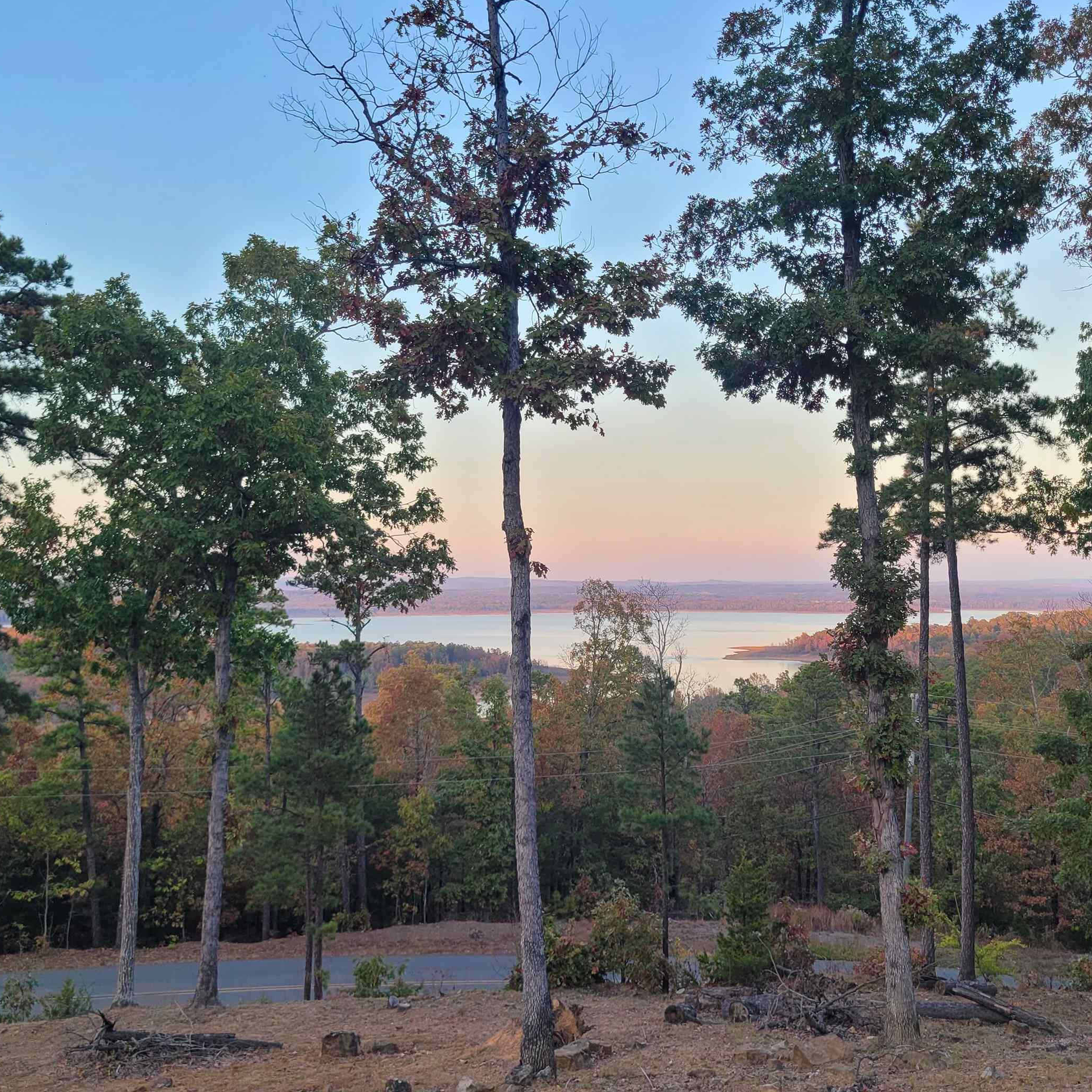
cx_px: 592
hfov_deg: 48.4
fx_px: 1213
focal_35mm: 34
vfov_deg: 48.4
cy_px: 537
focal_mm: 5.4
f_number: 1.8
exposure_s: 1/201
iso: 40
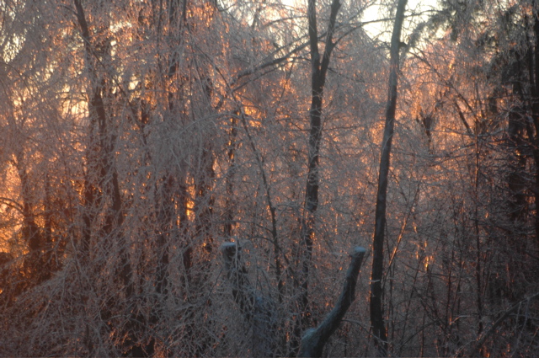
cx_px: 270
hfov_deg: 19.5
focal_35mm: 105
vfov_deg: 13.0
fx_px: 1570
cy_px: 179
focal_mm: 70
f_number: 5
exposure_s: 1/100
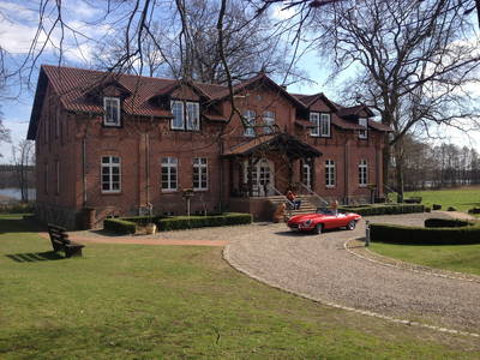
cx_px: 240
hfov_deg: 52.6
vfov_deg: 40.7
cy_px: 180
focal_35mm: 35
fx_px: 485
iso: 50
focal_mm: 4.28
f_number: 2.4
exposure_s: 1/1104
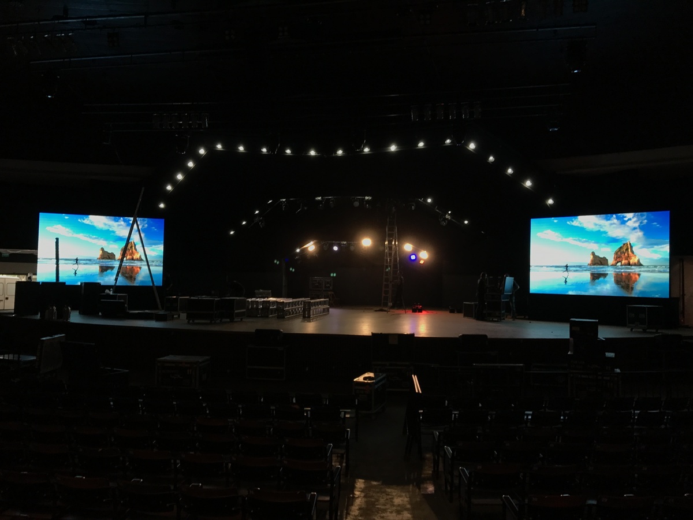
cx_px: 346
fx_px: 561
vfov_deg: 49.7
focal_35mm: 28
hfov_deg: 63.4
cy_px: 260
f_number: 1.8
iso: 32
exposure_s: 1/60
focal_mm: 3.99
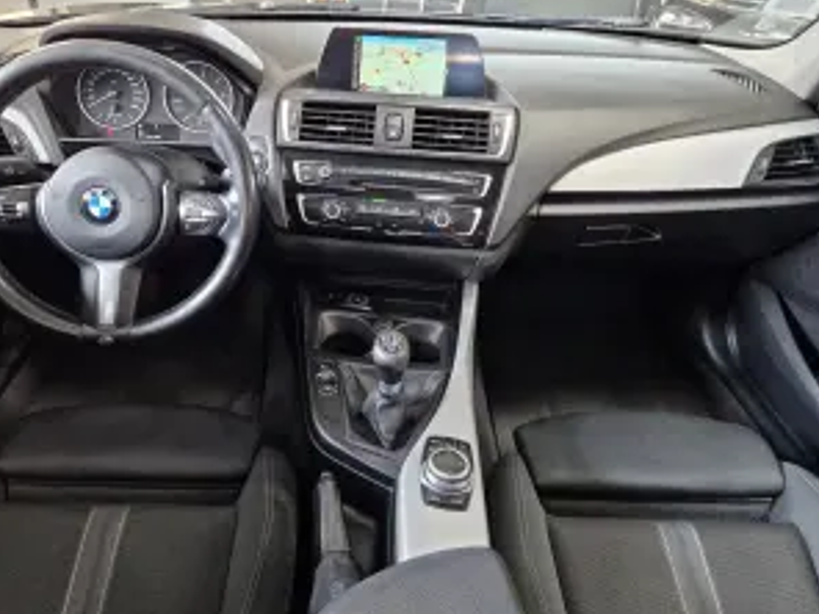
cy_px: 243
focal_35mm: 28
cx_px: 374
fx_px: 662
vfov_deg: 49.4
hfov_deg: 63.3
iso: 500
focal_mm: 5.4
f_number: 1.8
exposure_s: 1/80
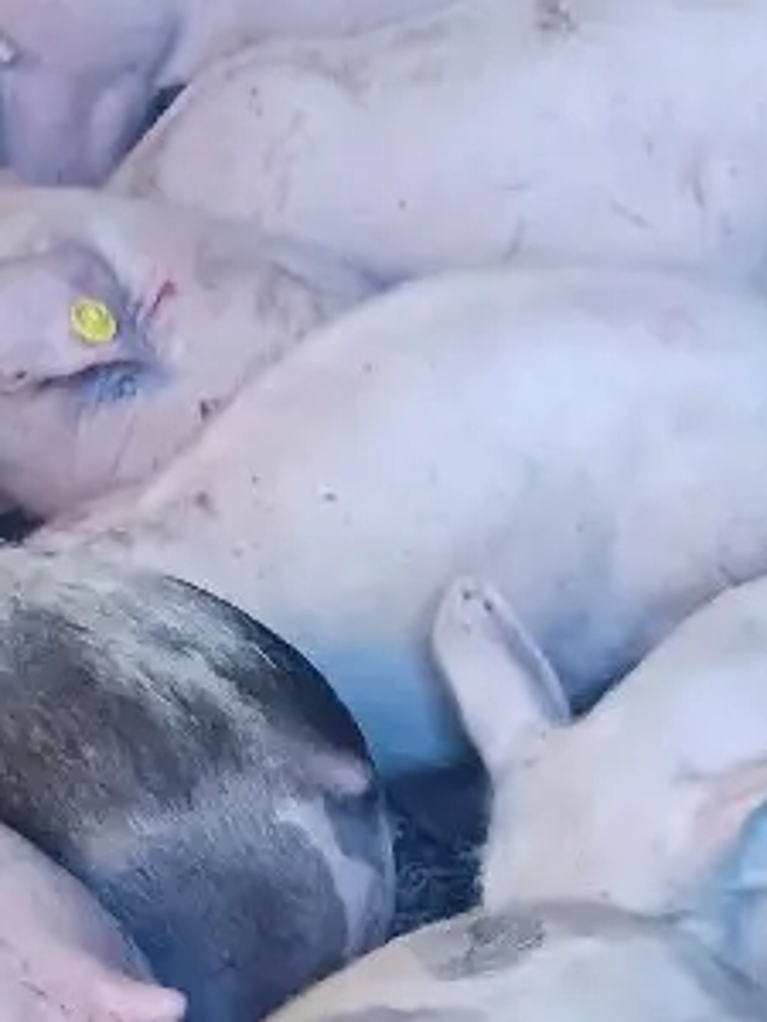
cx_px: 286
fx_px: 3545
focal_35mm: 120
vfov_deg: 15.2
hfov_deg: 12.3
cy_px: 1542
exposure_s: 1/20
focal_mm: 4
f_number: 1.8
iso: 800
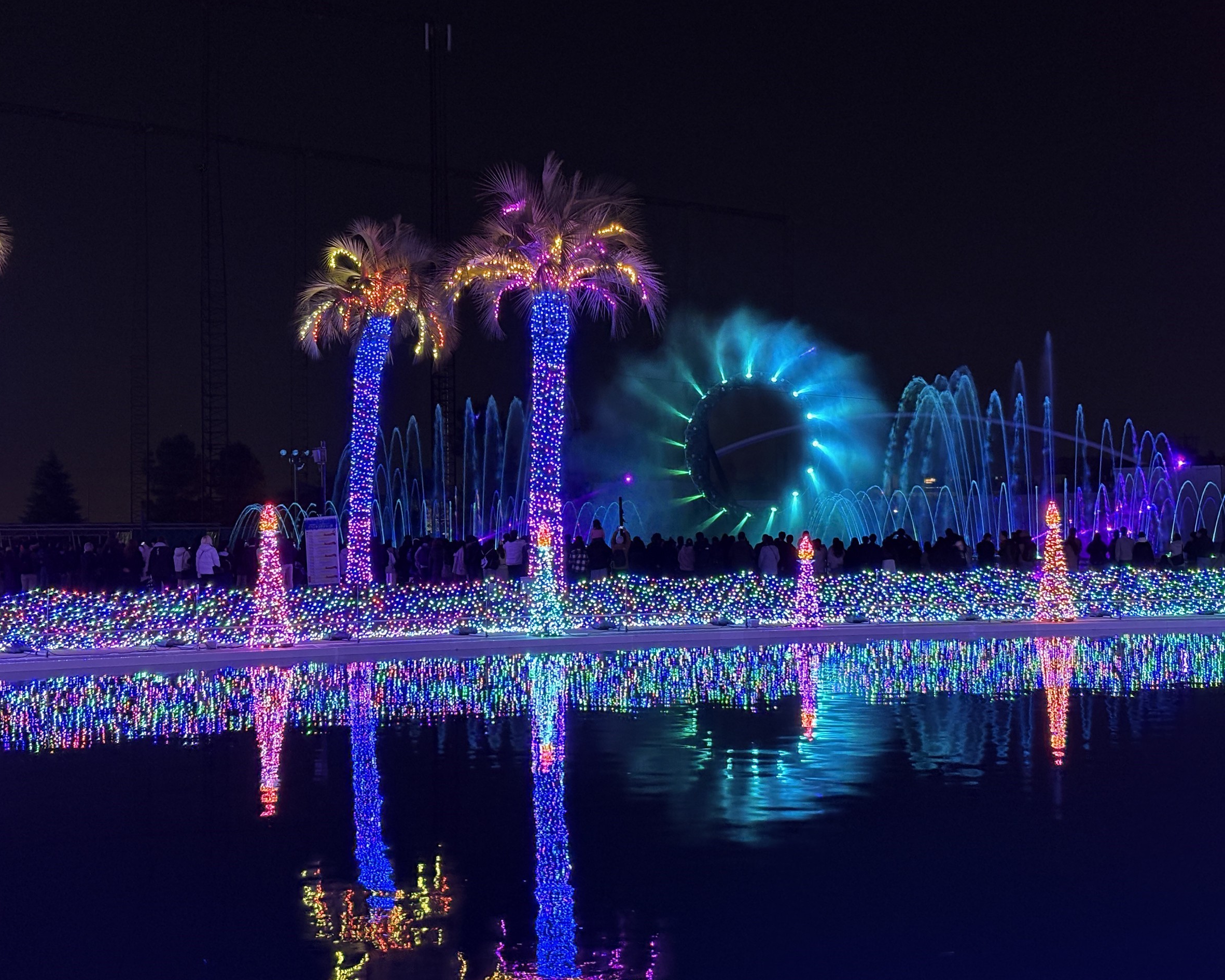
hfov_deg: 34.1
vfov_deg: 27.6
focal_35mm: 55
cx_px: 628
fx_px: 1994
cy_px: 485
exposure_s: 1/25
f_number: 1.6
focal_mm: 5.96
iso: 320
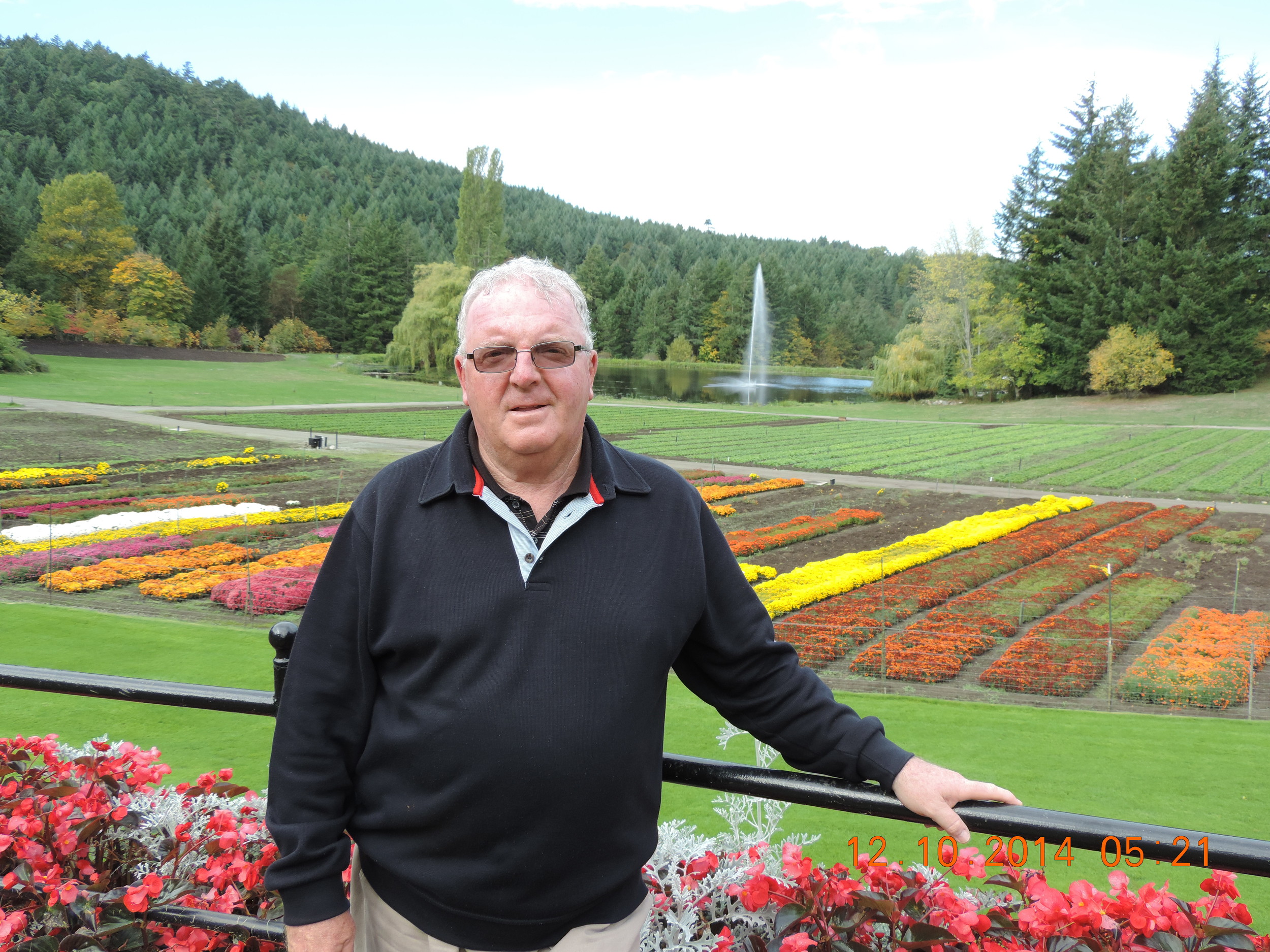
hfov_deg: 60.0
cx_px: 635
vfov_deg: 46.8
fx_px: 1101
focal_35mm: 30
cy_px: 476
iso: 80
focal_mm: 5.3
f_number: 3.1
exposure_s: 1/200
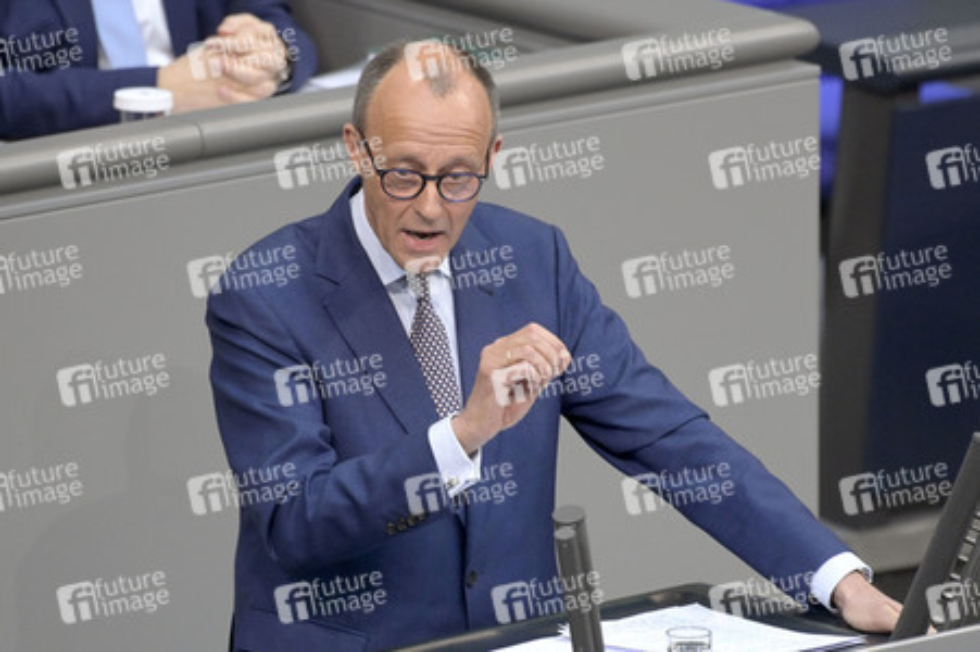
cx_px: 490
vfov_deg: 3.3
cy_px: 326
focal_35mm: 410
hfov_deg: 5.0
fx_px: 11153
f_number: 5.6
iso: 8000
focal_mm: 410
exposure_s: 1/320
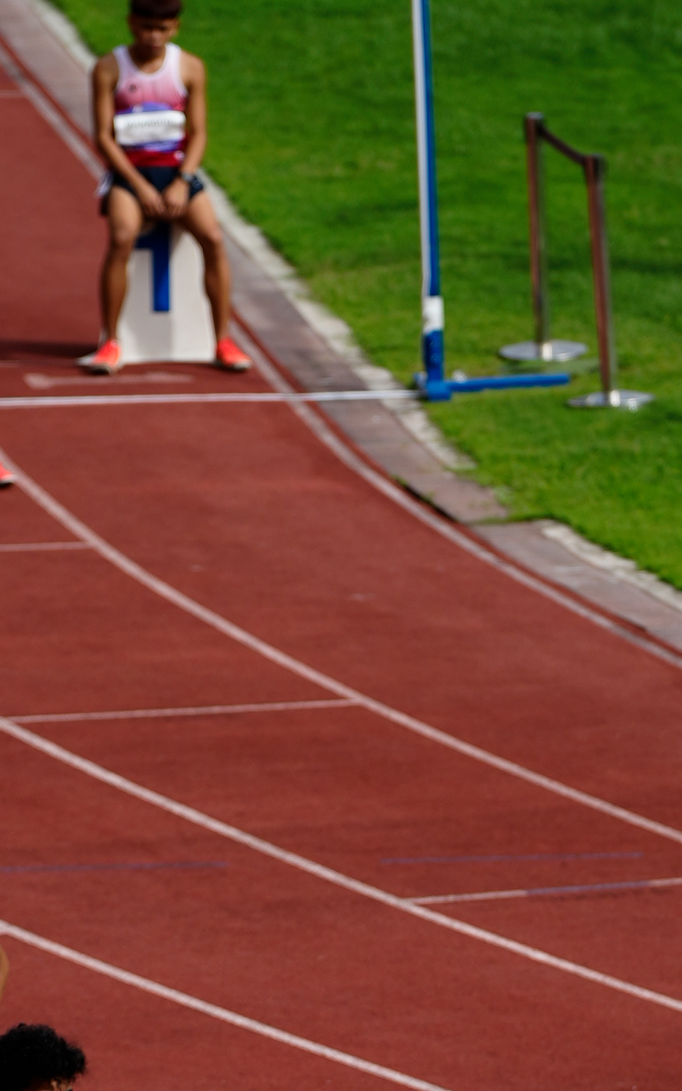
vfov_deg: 4.2
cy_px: 1040
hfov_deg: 2.6
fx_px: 14819
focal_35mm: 498
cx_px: 345
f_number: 2.8
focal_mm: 134.6
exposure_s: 1/2500
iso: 125
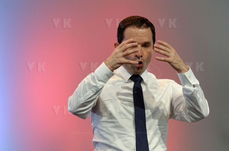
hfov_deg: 9.2
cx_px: 114
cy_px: 76
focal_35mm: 225
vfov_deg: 6.1
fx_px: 1428
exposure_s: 1/500
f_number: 4
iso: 1000
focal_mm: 150
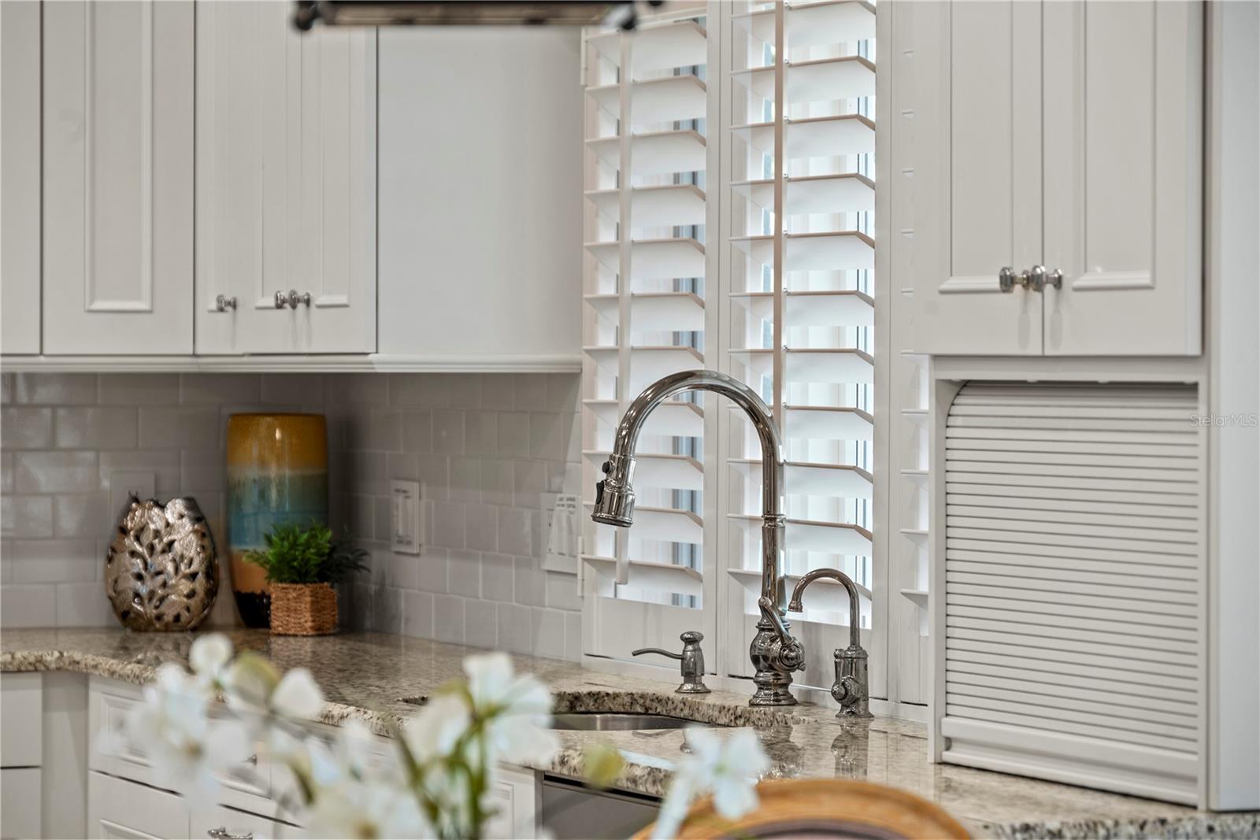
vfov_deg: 10.2
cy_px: 420
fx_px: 4725
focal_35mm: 135
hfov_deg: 15.2
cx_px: 630
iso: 100
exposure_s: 1/6
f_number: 6.3
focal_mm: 135
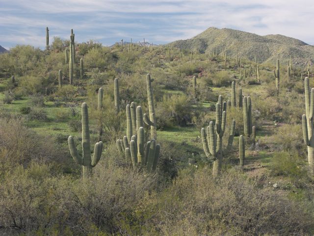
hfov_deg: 22.5
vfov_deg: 17.0
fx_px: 789
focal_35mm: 87
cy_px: 118
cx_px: 157
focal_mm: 18.3
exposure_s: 1/50
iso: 50
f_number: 5
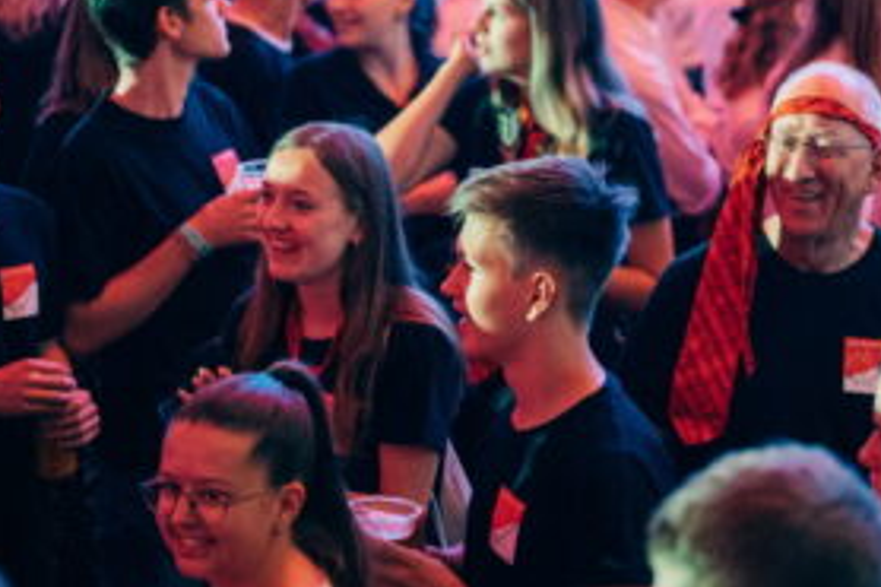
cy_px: 184
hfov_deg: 17.5
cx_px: 501
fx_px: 2861
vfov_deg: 11.7
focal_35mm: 117
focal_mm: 50
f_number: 1.8
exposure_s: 1/60
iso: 6400
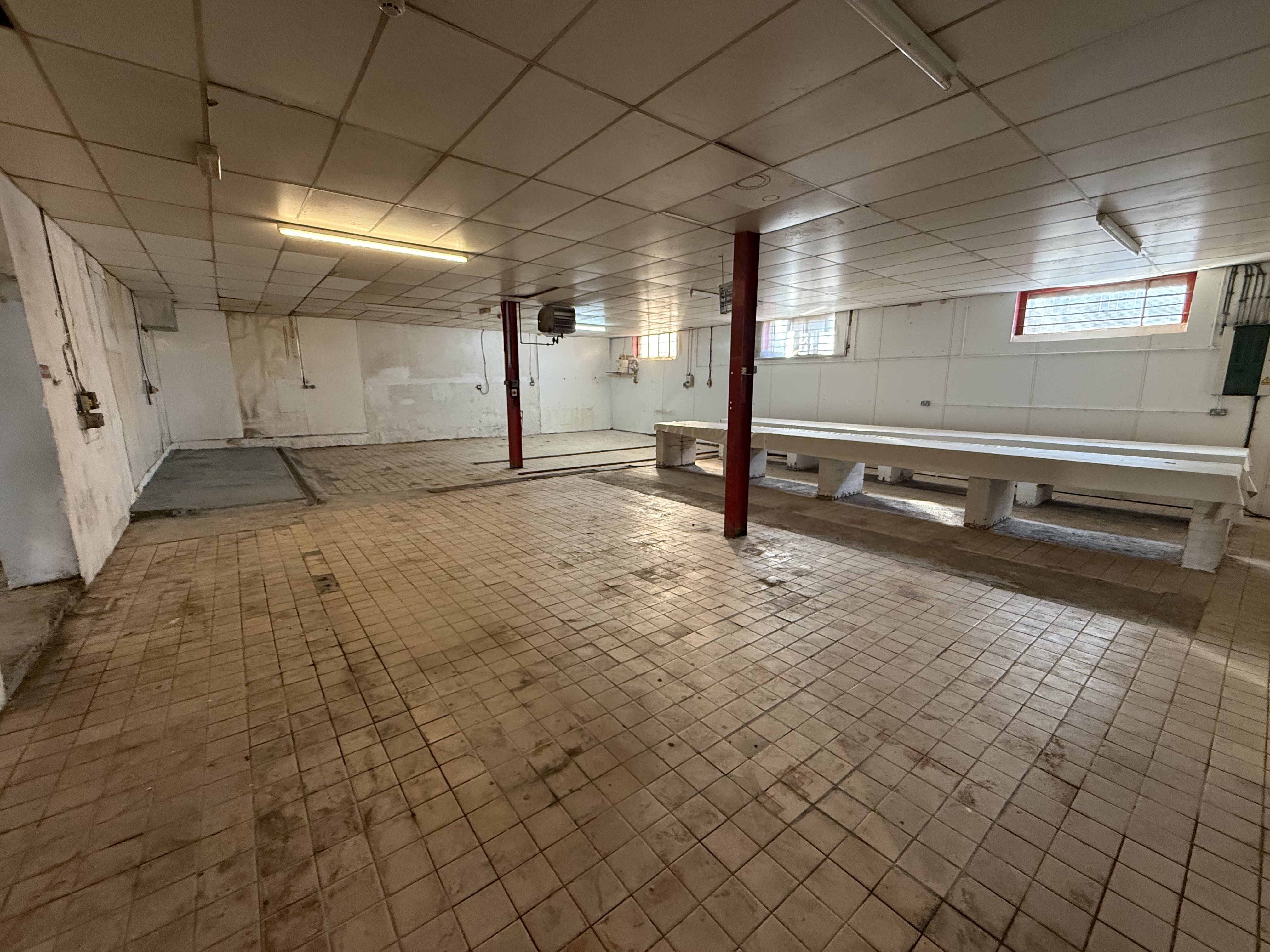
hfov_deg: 102.1
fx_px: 514
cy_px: 476
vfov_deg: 85.7
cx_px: 635
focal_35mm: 14
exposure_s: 1/50
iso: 400
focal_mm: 2.22
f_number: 2.2
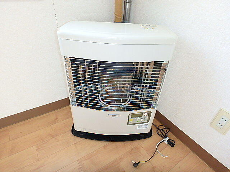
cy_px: 86
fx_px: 140
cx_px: 115
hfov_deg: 79.0
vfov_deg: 63.4
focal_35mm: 21
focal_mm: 3.7
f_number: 3.5
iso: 320
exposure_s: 1/30
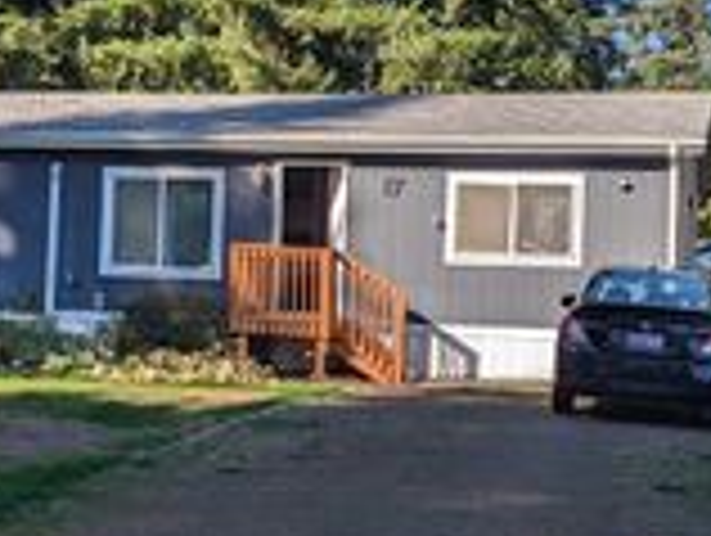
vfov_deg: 19.4
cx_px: 297
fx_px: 1563
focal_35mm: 76
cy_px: 293
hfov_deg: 25.6
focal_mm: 6.81
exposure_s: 1/1855
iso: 46
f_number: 1.85
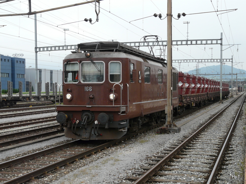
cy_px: 92
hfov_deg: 34.9
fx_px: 391
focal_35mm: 55
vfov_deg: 26.6
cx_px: 123
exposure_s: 1/125
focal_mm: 9
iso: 100
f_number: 3.6
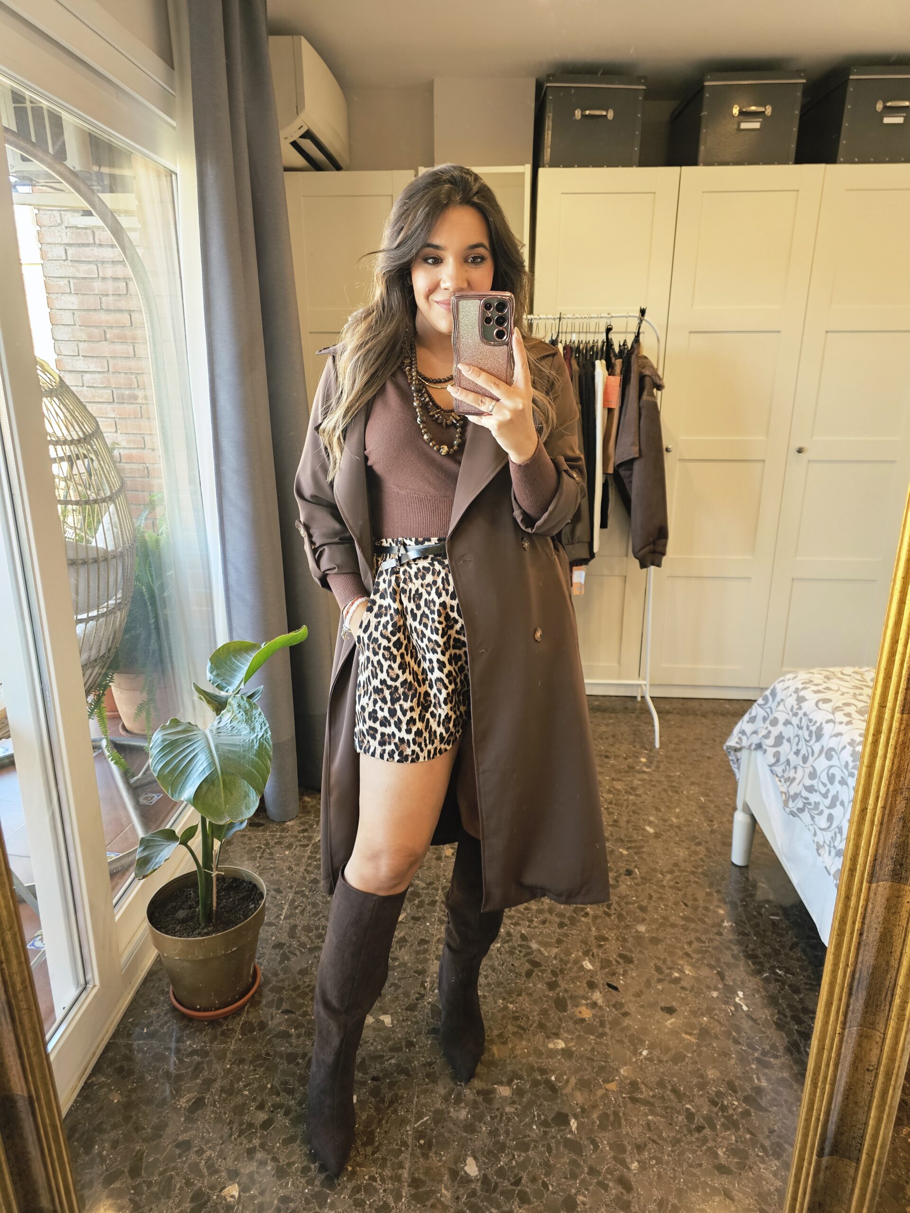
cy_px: 606
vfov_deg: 73.9
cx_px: 455
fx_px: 806
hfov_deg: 58.9
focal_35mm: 23
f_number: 1.7
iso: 400
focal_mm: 6.3
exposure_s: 1/200
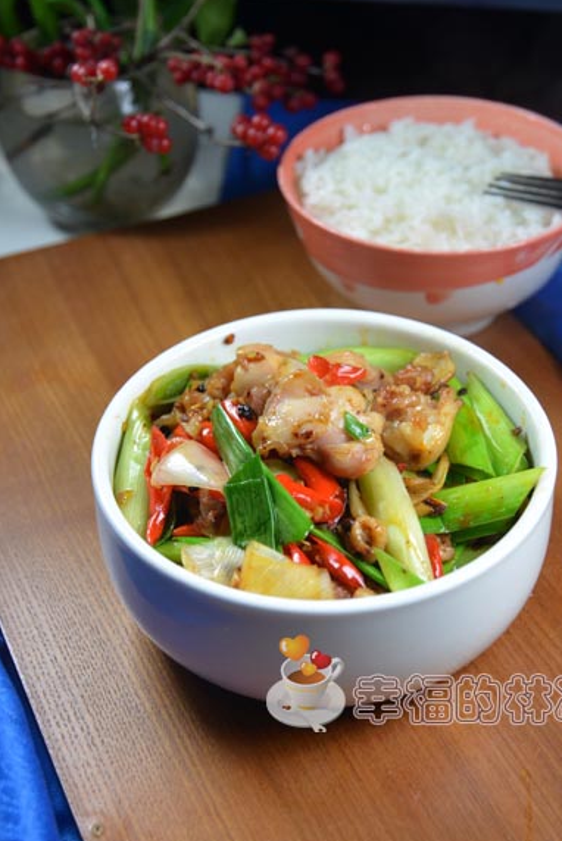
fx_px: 1450
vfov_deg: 32.4
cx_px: 301
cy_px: 428
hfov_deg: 21.9
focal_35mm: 62
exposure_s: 1/100
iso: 400
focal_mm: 38
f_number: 5
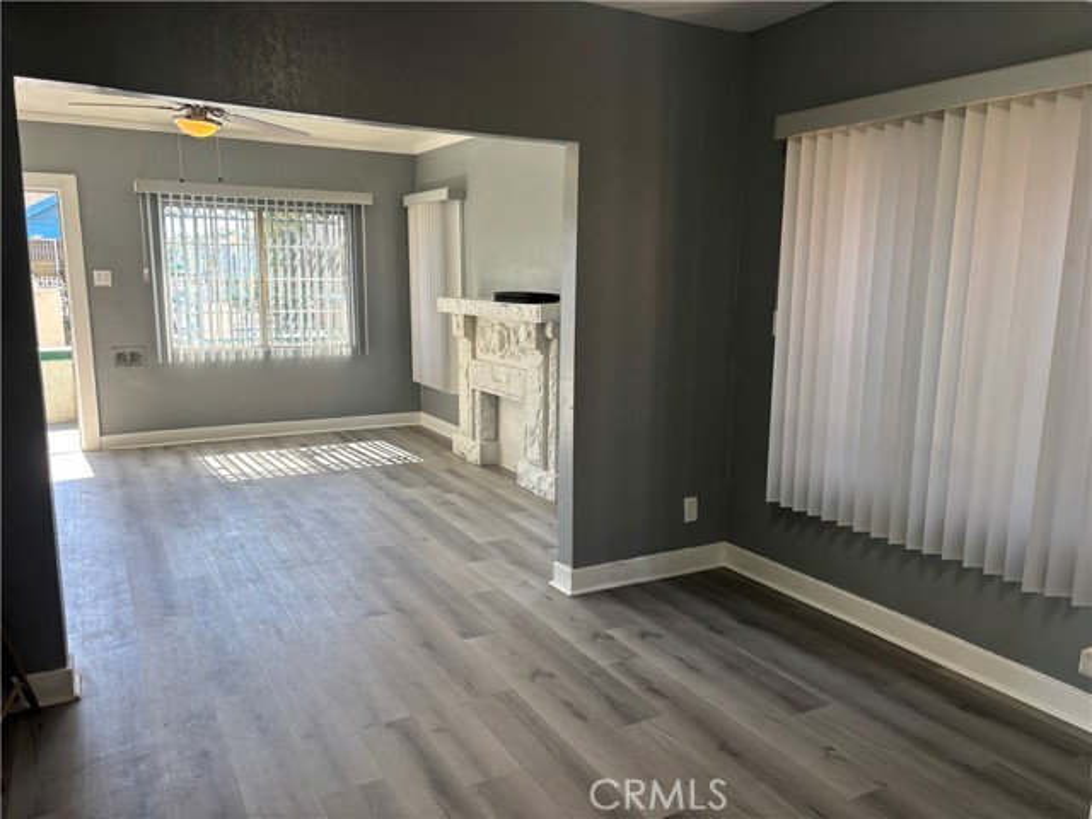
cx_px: 546
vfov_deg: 53.1
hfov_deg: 67.3
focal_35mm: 26
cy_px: 410
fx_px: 820
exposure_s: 1/135
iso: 50
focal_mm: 5.96
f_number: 1.6
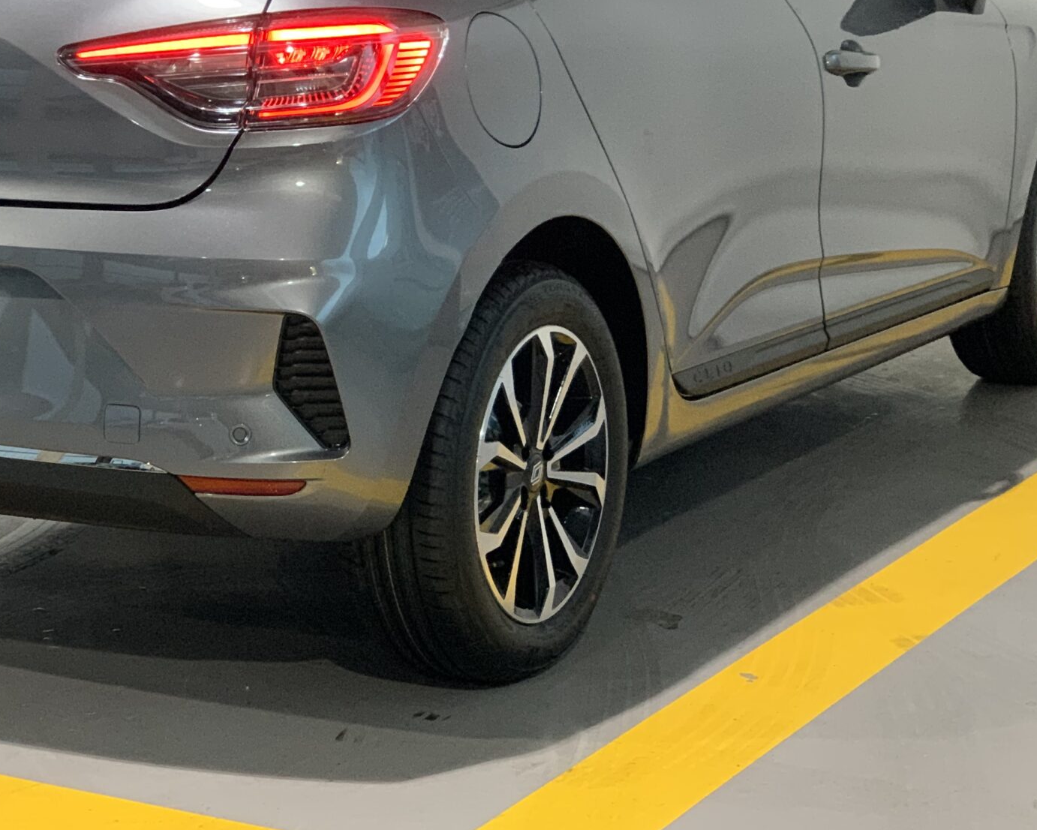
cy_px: 147
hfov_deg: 20.3
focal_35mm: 94
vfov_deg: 16.2
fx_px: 2885
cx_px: 325
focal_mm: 6
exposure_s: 1/47
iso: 500
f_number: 2.4
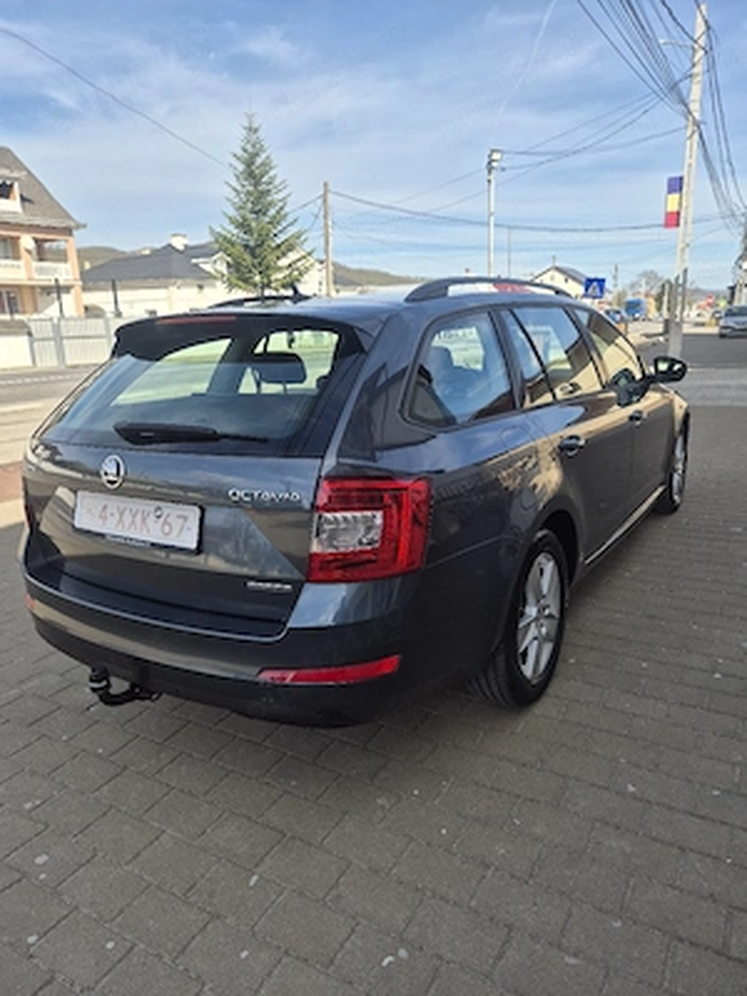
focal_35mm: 23
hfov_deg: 58.9
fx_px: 662
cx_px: 374
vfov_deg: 73.9
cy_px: 498
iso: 25
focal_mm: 5.4
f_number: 1.8
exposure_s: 1/1111
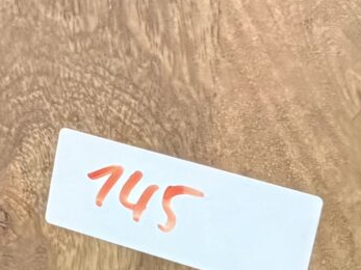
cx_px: -357
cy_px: 178
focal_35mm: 177
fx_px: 1845
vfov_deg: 8.4
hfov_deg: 10.3
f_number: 1.78
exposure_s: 1/50
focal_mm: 6.76
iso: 640
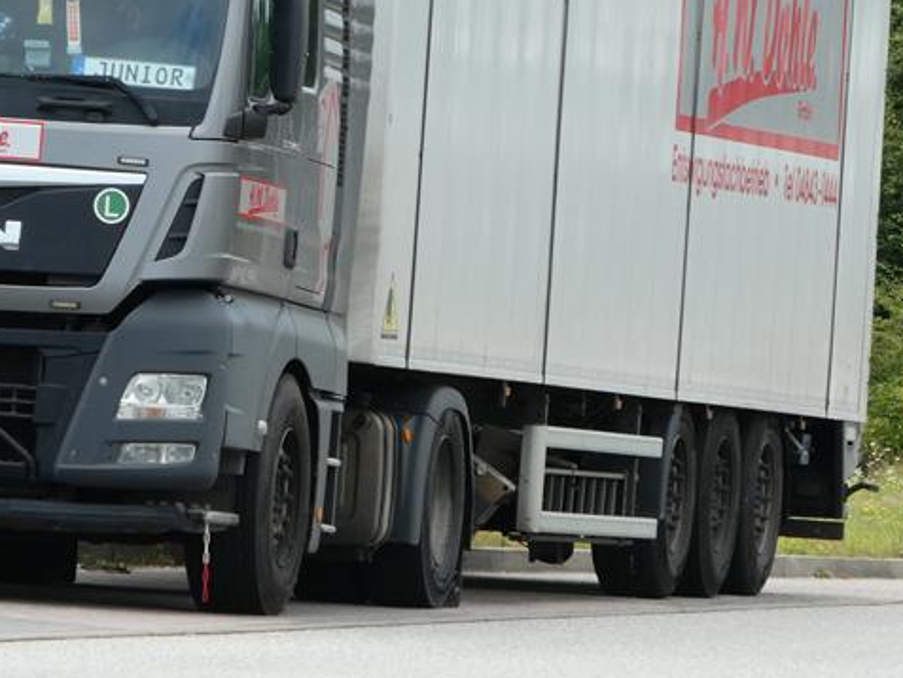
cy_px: 136
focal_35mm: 503
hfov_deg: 3.9
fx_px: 13125
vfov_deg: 3.0
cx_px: 203
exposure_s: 1/125
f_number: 5.8
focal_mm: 53.8
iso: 80
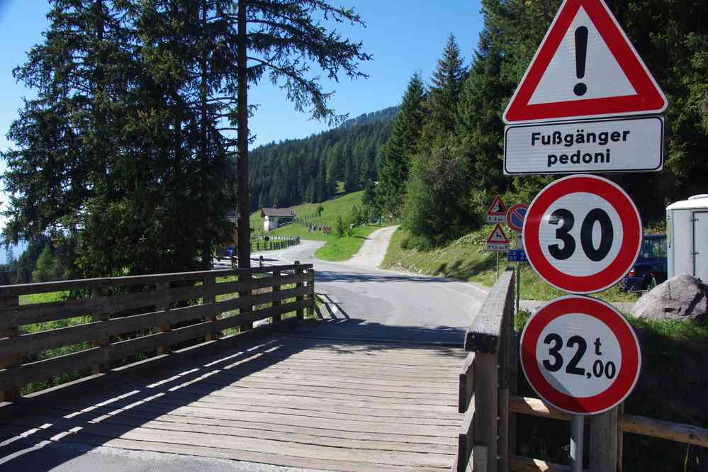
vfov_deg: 40.0
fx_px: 649
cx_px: 354
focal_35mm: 33
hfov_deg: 57.2
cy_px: 236
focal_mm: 21.9
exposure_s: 1/50
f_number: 11
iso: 200
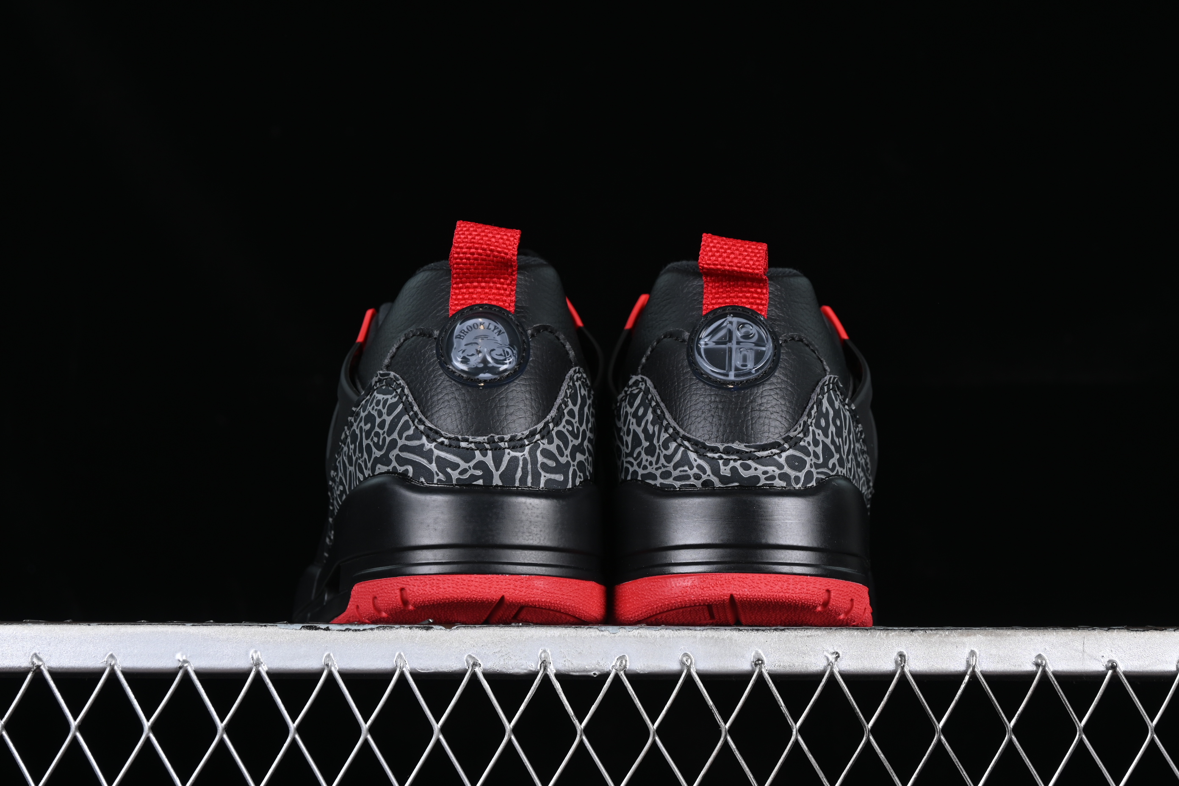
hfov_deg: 27.0
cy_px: 393
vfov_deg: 18.2
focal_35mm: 75
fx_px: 2456
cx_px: 590
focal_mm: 50
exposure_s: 1/60
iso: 160
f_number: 7.1
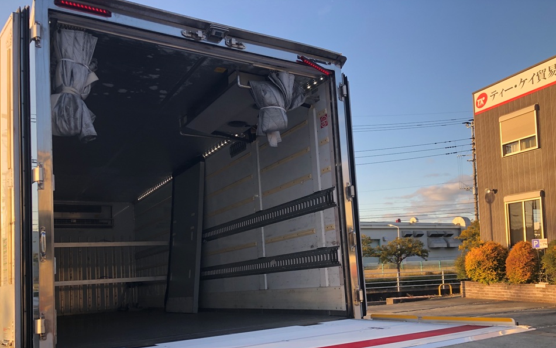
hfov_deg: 59.6
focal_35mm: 32
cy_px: 224
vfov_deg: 39.1
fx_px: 485
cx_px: 289
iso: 20
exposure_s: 1/345
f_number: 1.8
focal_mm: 4
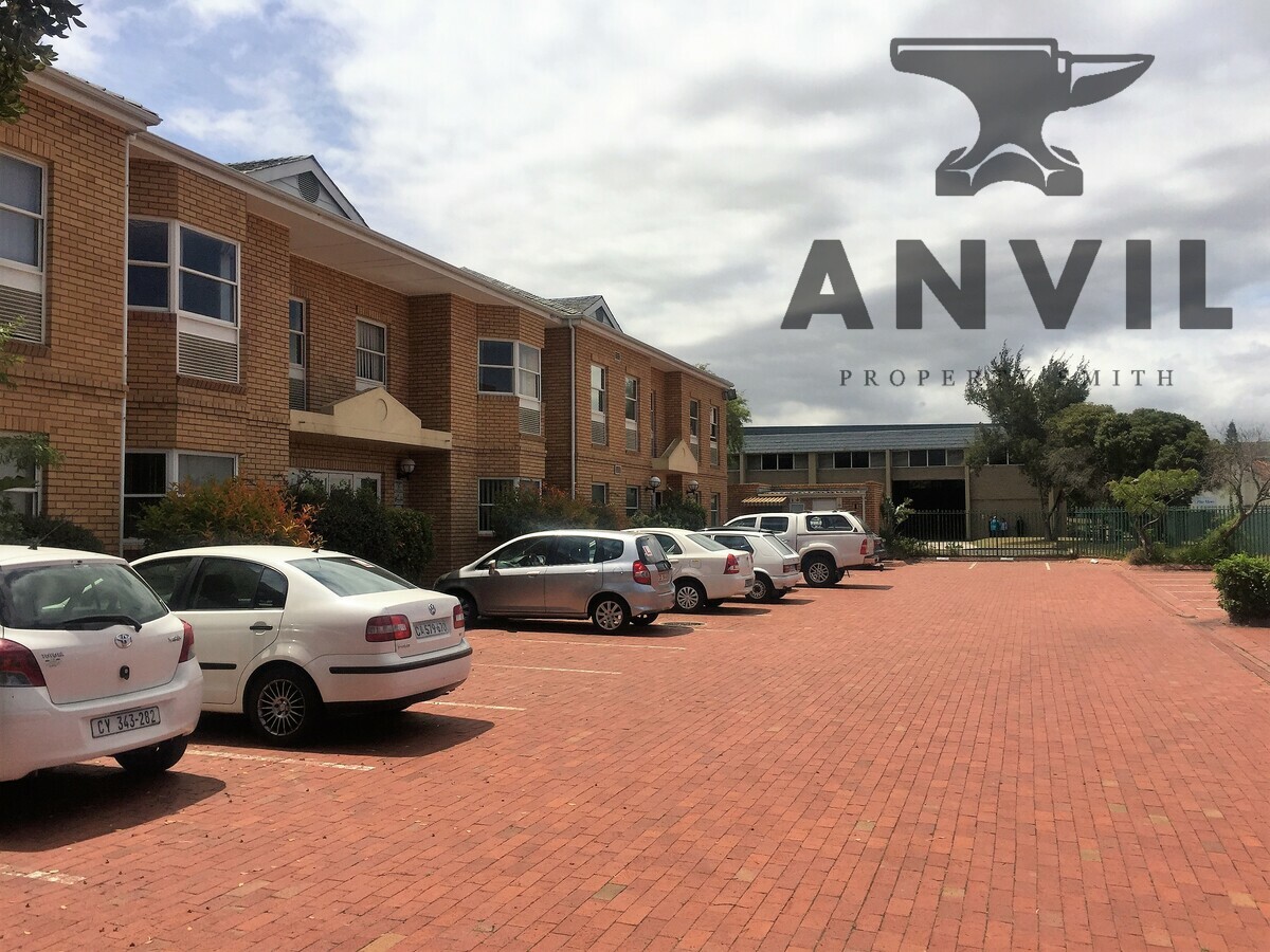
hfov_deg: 61.7
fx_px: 1064
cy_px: 476
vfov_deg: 48.2
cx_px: 635
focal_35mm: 29
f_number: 2.2
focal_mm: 4.15
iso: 32
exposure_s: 1/5650
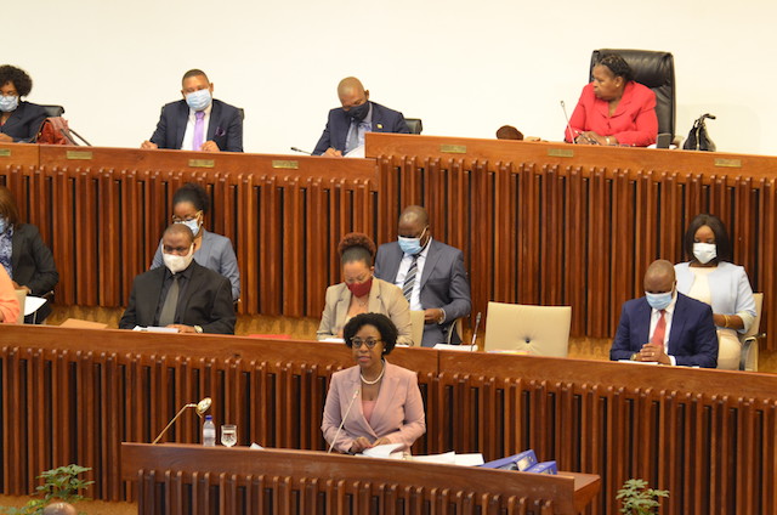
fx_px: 4685
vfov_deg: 6.3
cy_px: 258
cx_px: 388
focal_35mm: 218
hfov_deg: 9.5
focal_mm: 145
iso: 1600
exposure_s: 1/30
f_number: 5
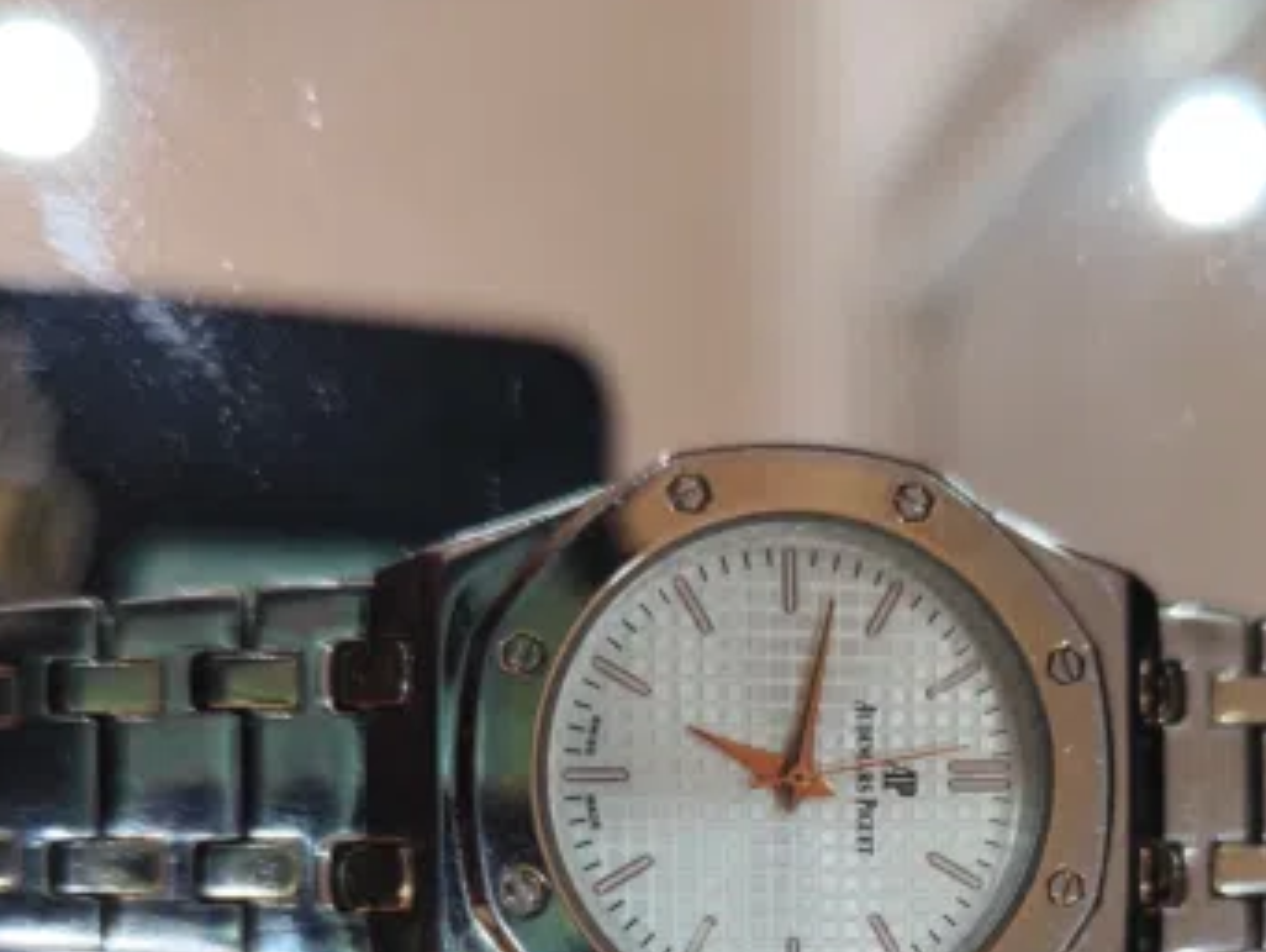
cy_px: 863
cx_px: 825
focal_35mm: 43
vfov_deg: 32.0
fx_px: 1574
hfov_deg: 43.3
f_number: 1.65
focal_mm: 6.14
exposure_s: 1/100
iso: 200
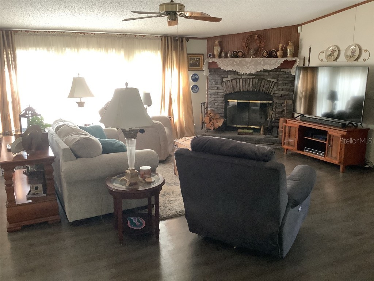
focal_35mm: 31
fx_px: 335
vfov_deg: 45.4
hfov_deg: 58.4
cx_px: 187
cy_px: 140
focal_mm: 3.3
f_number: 2.4
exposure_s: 1/50
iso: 200
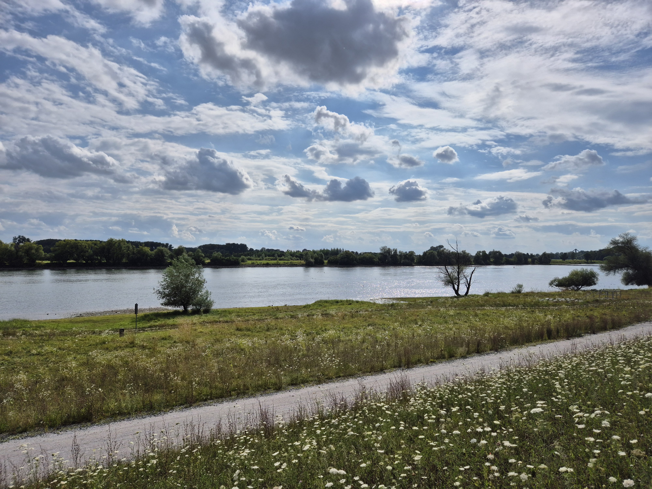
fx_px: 433
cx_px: 326
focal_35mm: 23
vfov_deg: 58.9
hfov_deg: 73.9
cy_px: 244
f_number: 1.8
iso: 25
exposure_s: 1/8192
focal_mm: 5.4
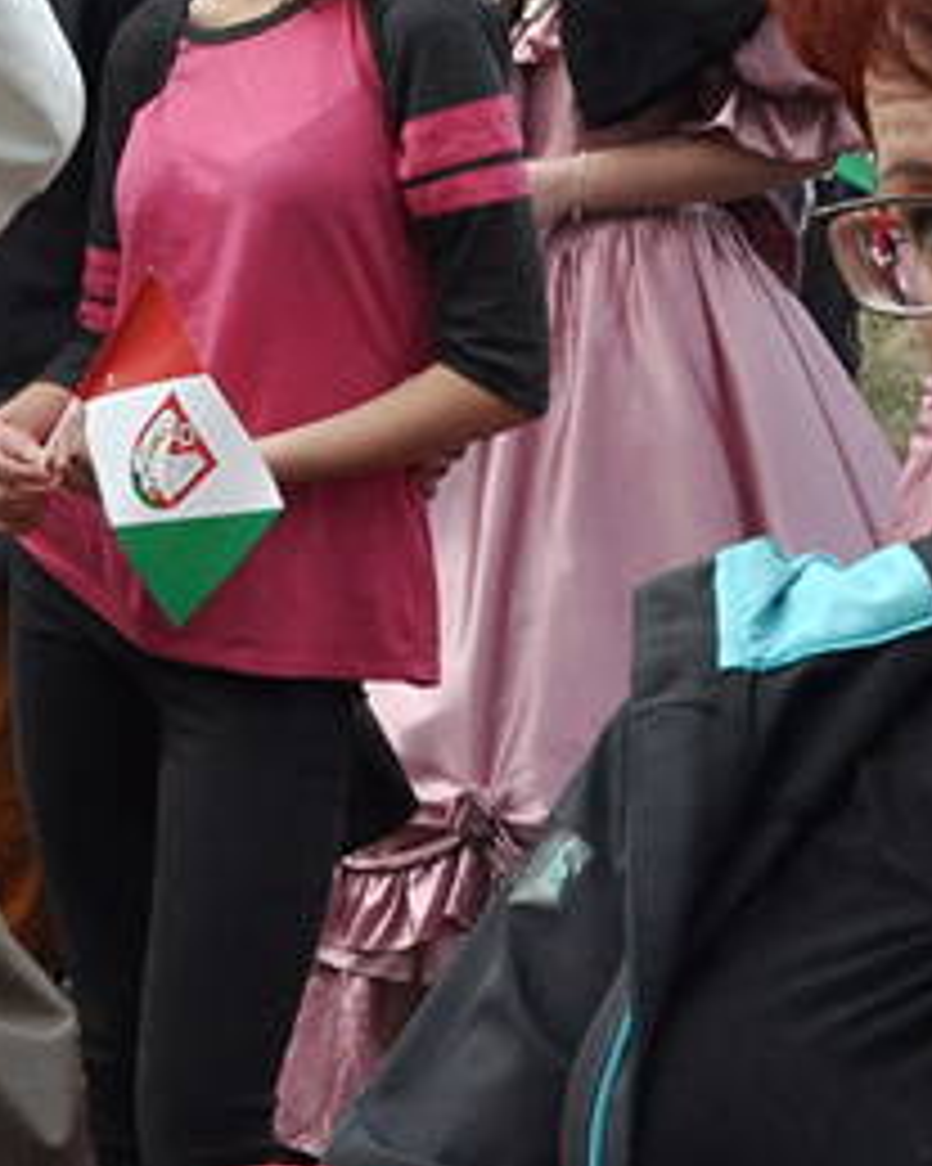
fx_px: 3986
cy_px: 169
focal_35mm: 116
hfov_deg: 12.0
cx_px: -851
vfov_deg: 16.5
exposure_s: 1/160
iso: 1250
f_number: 22
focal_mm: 25
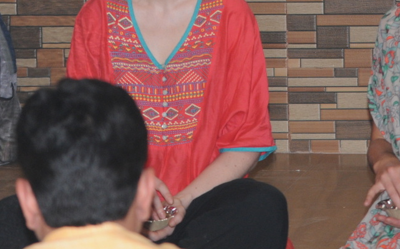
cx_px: 266
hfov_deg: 7.9
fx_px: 2909
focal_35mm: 267
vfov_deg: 4.9
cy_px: 101
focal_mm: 70
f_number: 4.5
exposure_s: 1/60
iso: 500
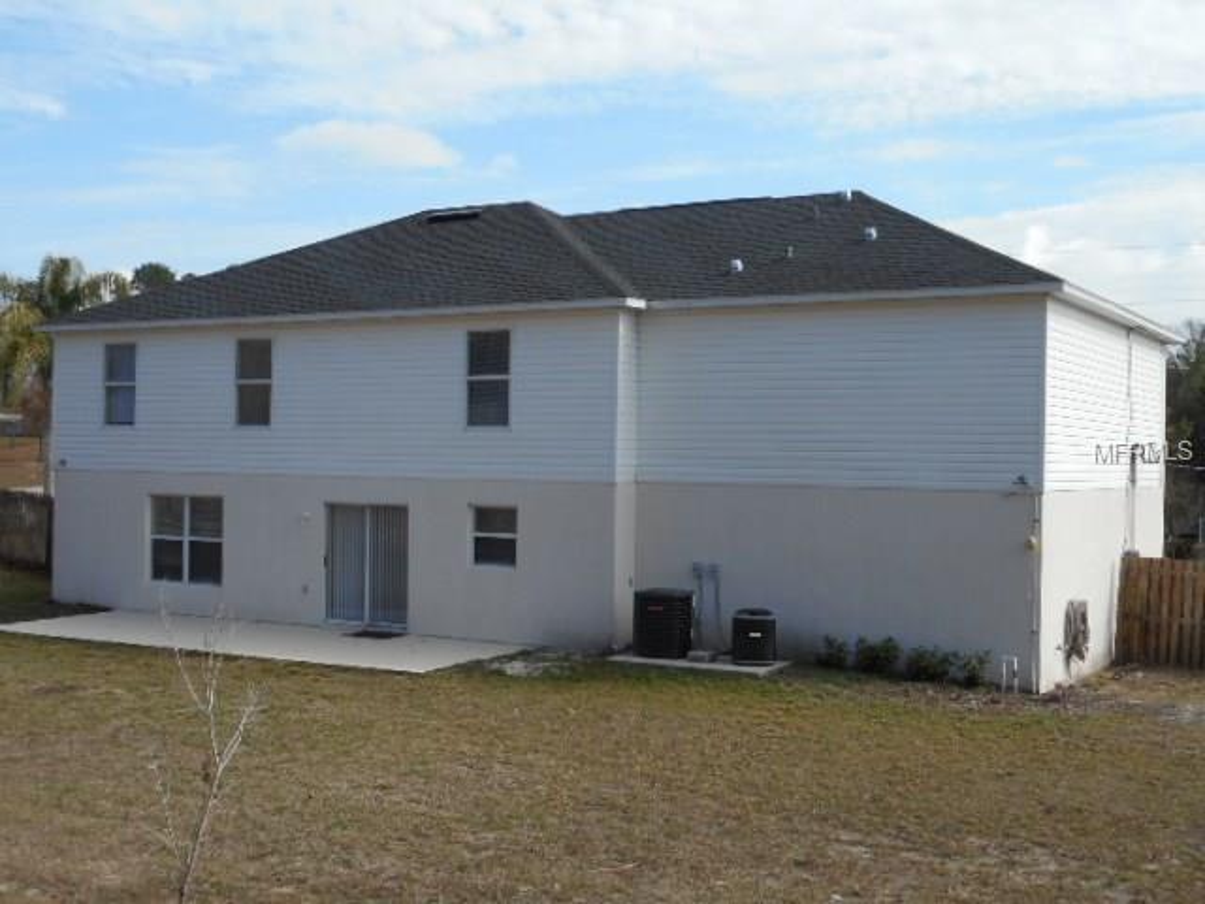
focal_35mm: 44
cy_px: 452
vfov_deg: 32.9
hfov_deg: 42.9
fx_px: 1532
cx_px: 602
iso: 80
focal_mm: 7.9
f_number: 4.7
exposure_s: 1/400
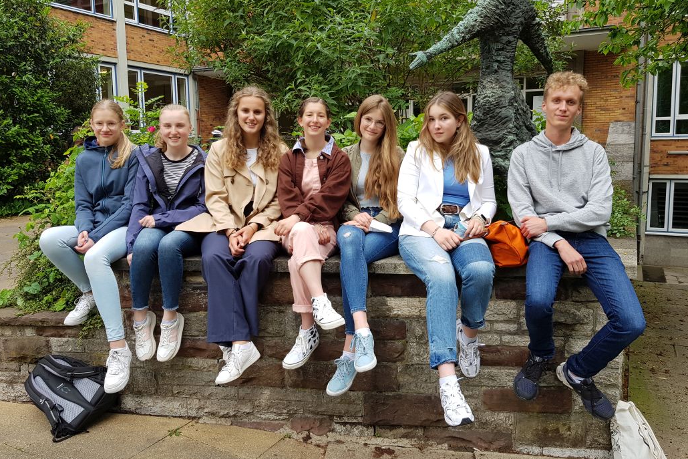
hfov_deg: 65.5
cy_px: 212
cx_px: 353
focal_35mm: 28
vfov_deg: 46.4
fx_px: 535
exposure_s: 1/335
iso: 40
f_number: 1.7
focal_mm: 4.2
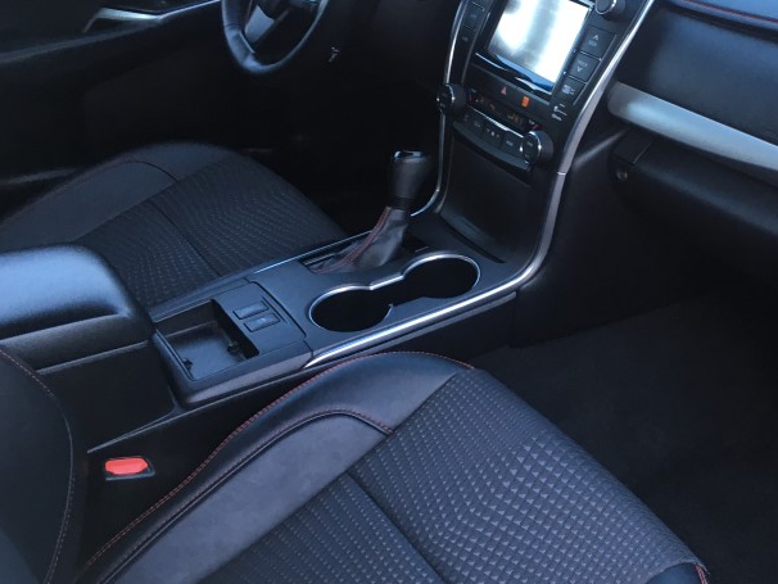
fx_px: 1102
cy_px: 245
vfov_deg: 29.6
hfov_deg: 37.7
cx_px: 609
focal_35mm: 49
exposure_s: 1/40
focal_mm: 4.15
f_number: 2.2
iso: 32
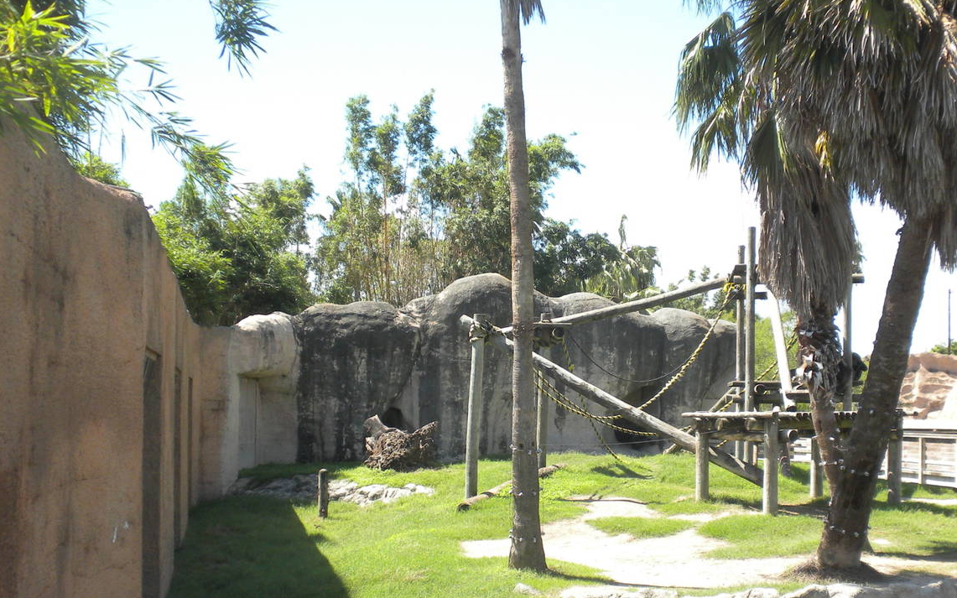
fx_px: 1434
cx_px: 549
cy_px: 432
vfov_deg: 23.4
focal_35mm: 55
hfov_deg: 36.8
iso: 90
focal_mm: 6.6
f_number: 3.5
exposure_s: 1/398
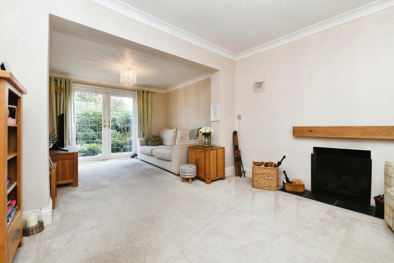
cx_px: 197
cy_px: 132
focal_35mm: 15
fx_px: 164
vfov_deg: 77.3
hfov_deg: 100.4
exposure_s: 1/60
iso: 640
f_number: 10
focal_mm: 15
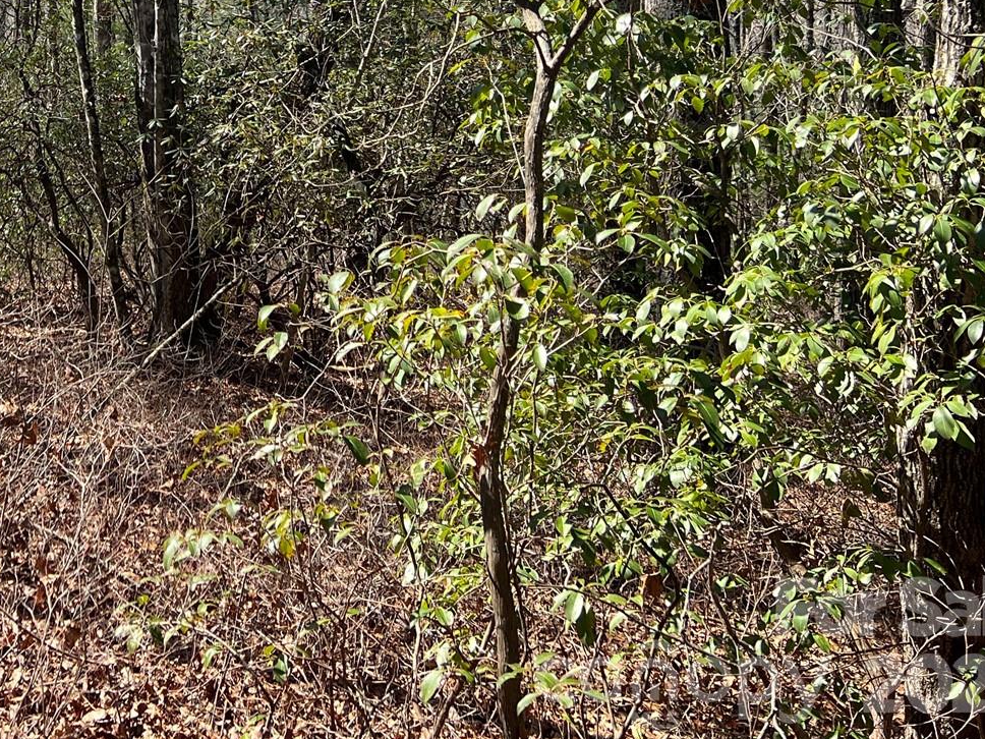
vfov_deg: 25.2
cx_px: 69
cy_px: -13
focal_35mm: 55
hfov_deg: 32.9
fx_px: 1565
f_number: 1.5
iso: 50
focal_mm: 5.7
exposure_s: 1/1377
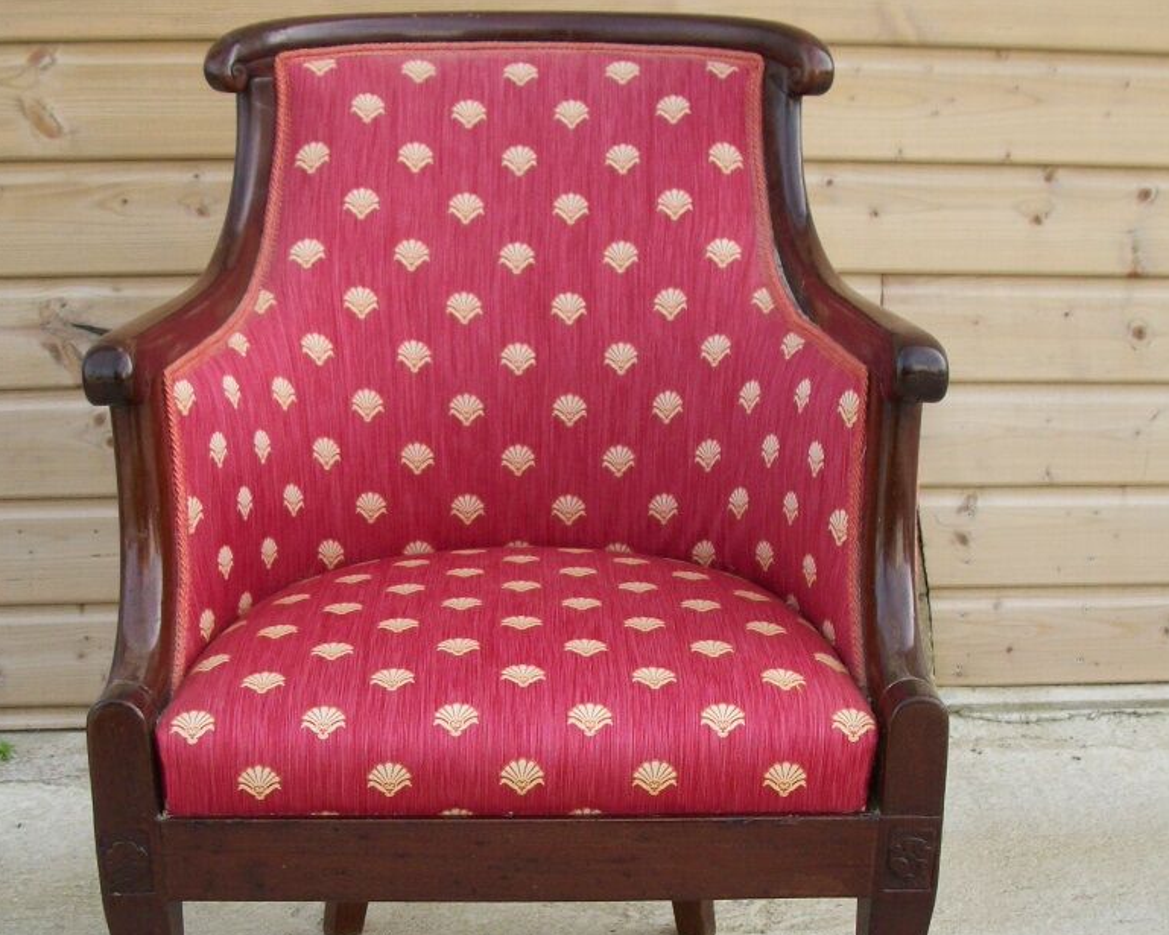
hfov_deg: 35.9
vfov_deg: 28.8
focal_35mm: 52
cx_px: 502
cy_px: 675
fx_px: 1799
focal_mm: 5.7
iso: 80
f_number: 2.9
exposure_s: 1/320
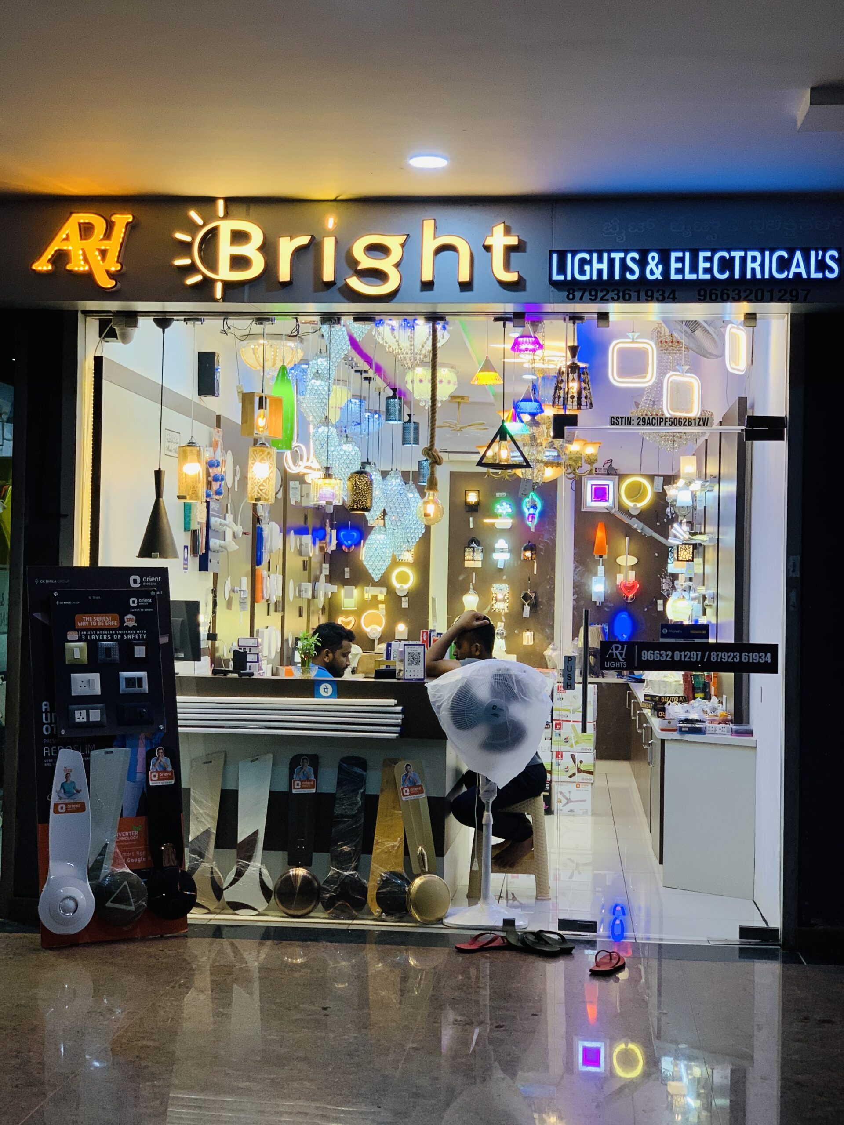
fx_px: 1690
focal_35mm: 52
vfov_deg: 36.8
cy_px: 562
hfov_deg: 28.0
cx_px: 422
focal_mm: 6
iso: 80
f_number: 2.4
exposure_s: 1/100
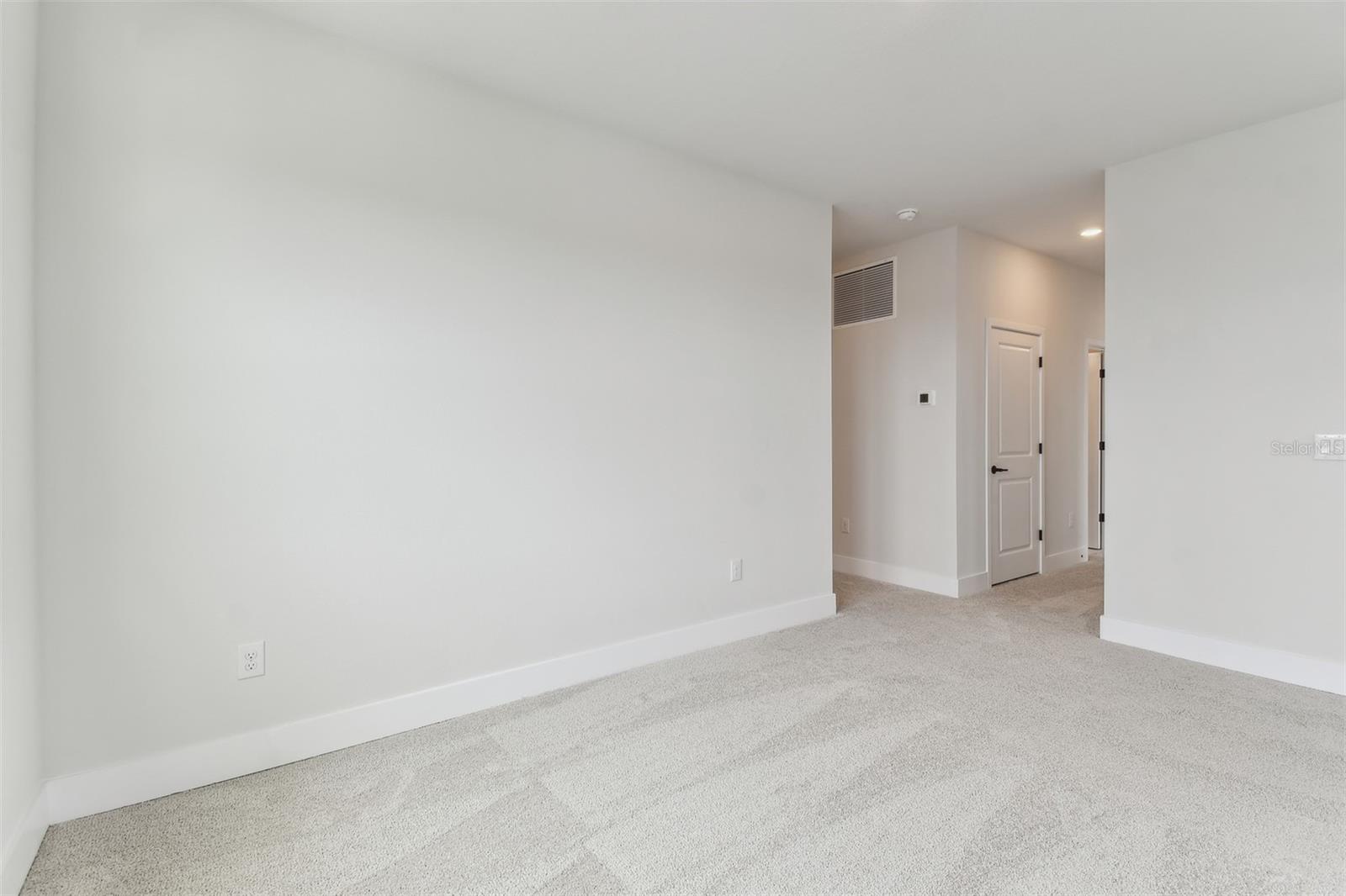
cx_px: 673
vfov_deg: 77.3
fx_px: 561
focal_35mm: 15
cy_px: 448
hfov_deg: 100.4
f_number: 7.1
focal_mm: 10
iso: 100
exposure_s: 1/60
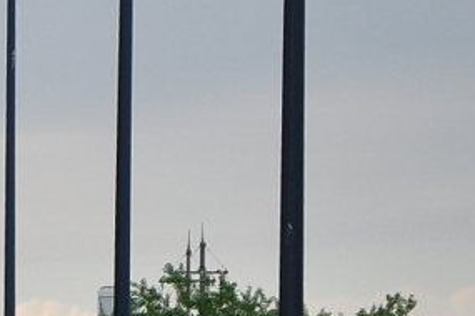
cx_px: -438
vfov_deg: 2.9
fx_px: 6242
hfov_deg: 4.3
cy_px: 568
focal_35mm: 473
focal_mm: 75
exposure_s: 1/500
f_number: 5.3
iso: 400
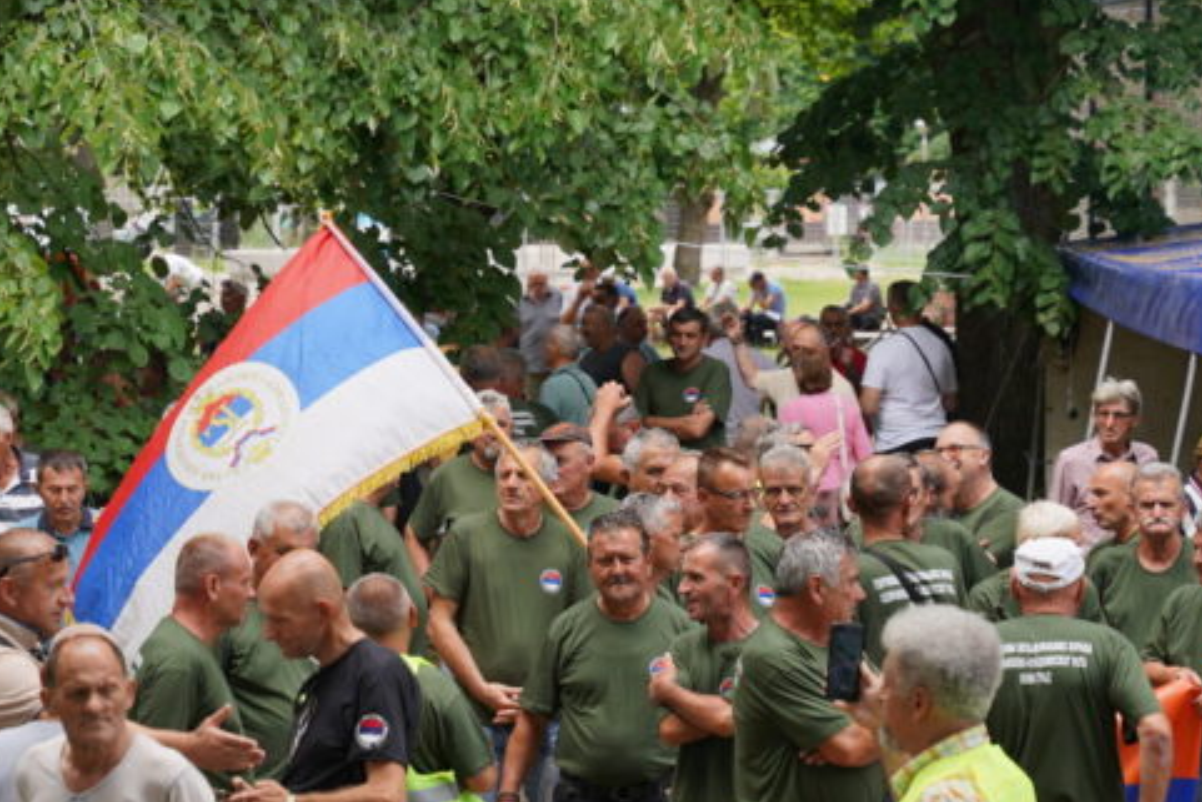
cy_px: 427
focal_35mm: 158
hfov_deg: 13.0
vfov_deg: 8.7
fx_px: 5277
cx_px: 320
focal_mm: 66.3
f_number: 4.5
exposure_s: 1/200
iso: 100
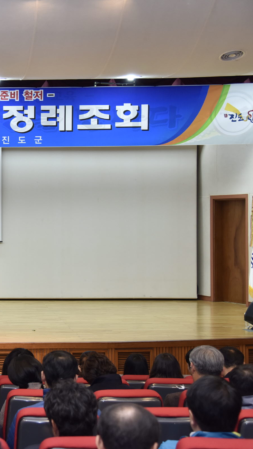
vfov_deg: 33.3
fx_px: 752
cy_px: 225
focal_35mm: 63
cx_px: -52
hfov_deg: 18.1
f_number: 4
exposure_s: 1/125
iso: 1000
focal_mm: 40
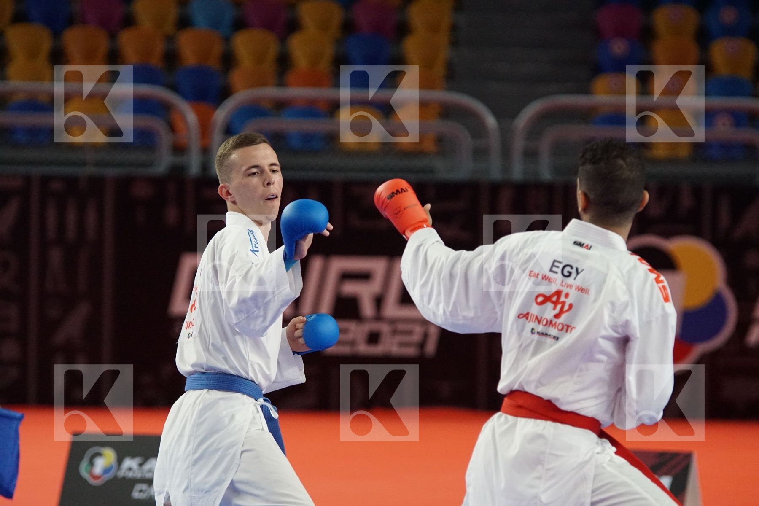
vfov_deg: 6.1
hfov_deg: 9.1
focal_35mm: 225
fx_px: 4743
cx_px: 380
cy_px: 253
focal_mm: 150
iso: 3200
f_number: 2.8
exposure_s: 1/2000
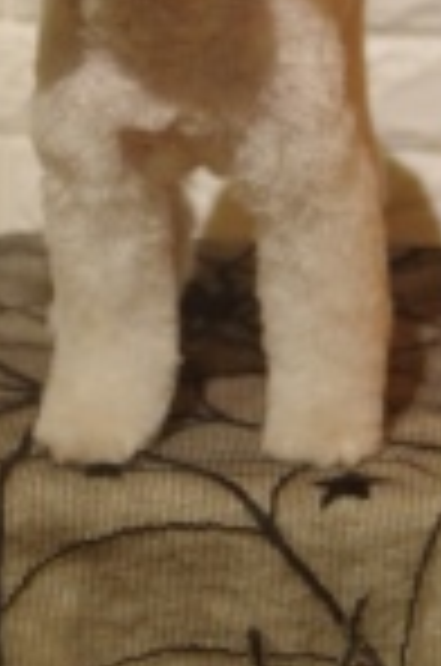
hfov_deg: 6.7
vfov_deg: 10.0
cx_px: 225
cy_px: -68
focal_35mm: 203
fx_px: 3747
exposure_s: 1/125
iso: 320
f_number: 3.2
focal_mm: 50
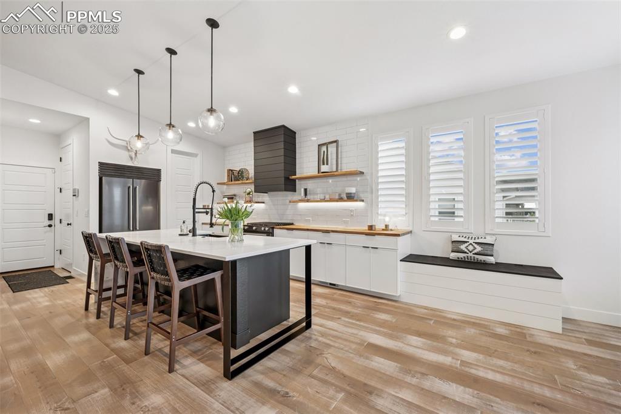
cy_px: 207
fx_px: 259
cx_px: 310
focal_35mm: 15
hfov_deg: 100.4
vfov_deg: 77.3
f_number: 11
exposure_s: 1
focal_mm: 15
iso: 100
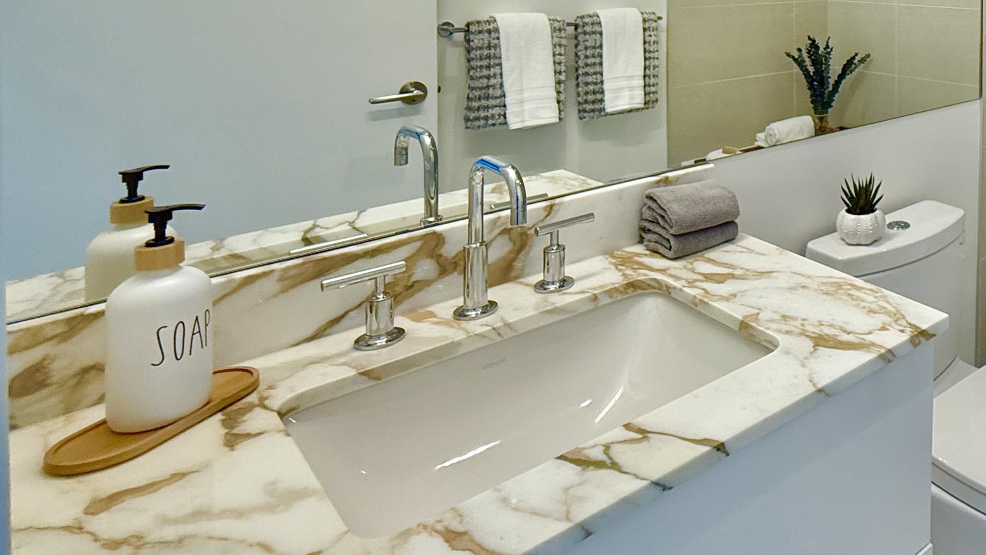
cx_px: 963
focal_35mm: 30
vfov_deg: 34.6
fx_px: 784
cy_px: -26
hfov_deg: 52.5
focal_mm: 2.22
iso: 160
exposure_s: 1/120
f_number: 2.2
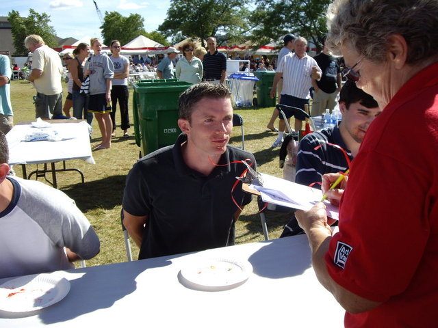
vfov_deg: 37.7
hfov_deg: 49.0
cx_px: 219
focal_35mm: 38
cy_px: 164
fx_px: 481
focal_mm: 6.2
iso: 50
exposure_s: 1/250
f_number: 4.3
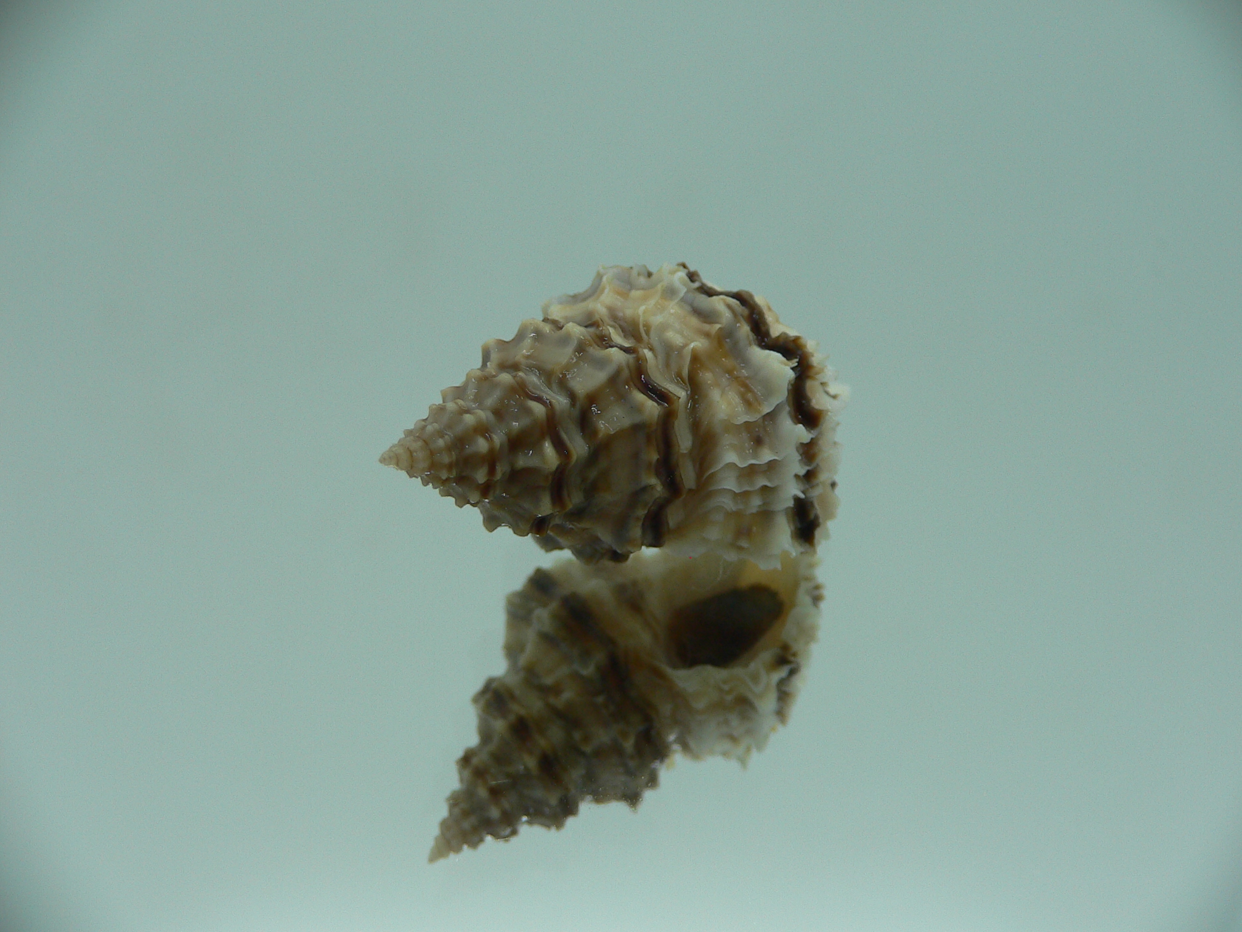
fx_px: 1256
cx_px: 621
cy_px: 466
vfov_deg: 40.7
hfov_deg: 52.6
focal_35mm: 35
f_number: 2.8
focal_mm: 4.6
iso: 80
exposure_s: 1/60
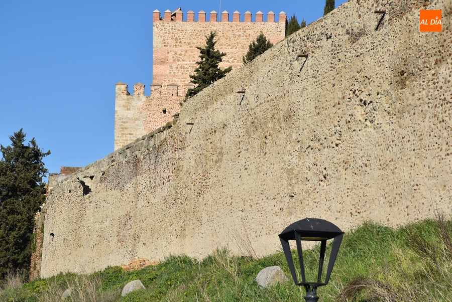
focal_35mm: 142
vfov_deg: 9.6
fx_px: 1791
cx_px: 226
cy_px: 151
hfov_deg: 14.4
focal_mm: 95
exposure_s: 1/400
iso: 200
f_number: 10
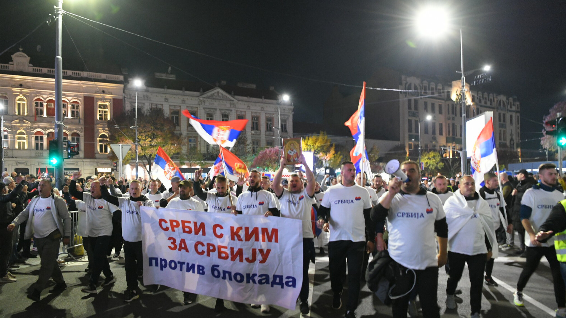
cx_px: 274
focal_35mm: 26
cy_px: 192
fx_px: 390
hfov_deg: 71.9
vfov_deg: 44.1
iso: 6400
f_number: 3.5
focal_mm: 24
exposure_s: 1/60
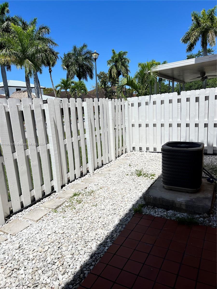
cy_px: 144
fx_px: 217
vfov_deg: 67.3
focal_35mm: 26
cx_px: 108
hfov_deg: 53.1
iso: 50
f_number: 1.5
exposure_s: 1/10309
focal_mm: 5.7
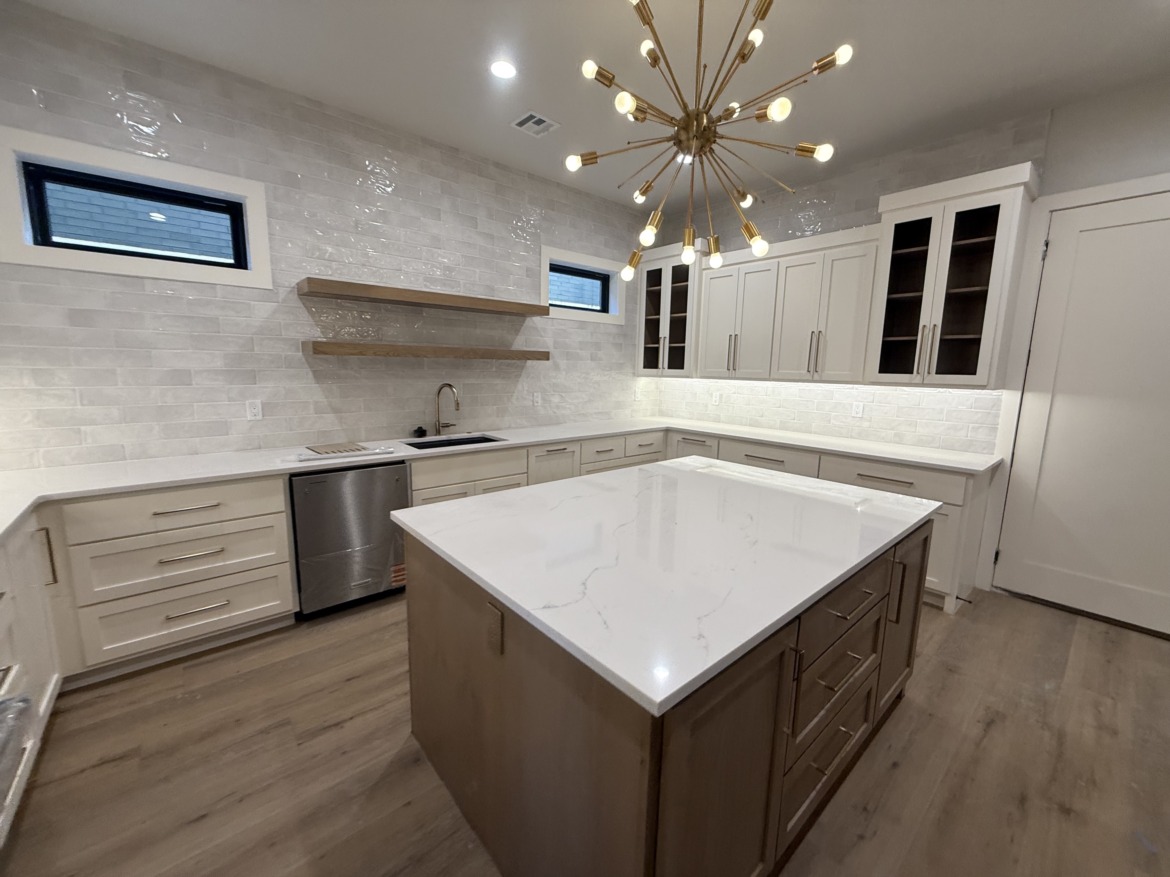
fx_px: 473
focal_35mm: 14
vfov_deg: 85.7
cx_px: 585
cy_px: 438
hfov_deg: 102.1
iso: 125
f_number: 2.2
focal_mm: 2.22
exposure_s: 1/120
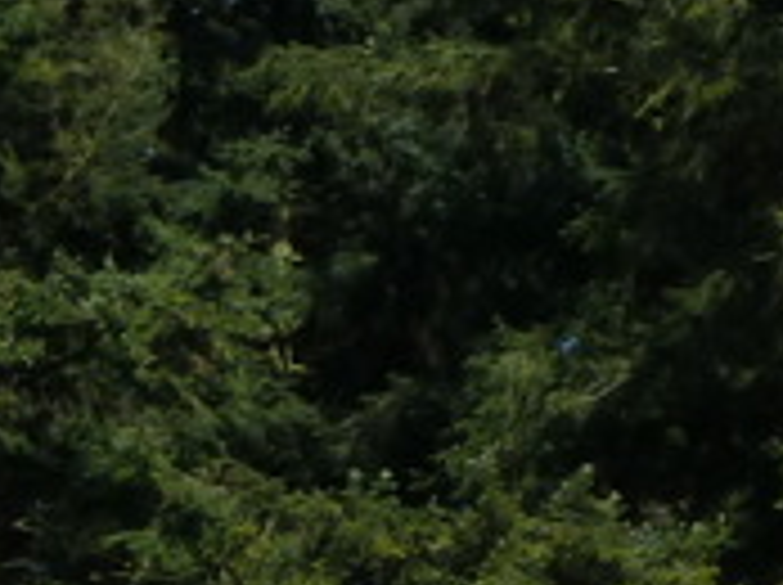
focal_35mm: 324
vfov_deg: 4.4
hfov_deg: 5.8
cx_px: -1350
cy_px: 1642
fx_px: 7319
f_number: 5
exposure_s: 1/500
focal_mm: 9.1
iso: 125
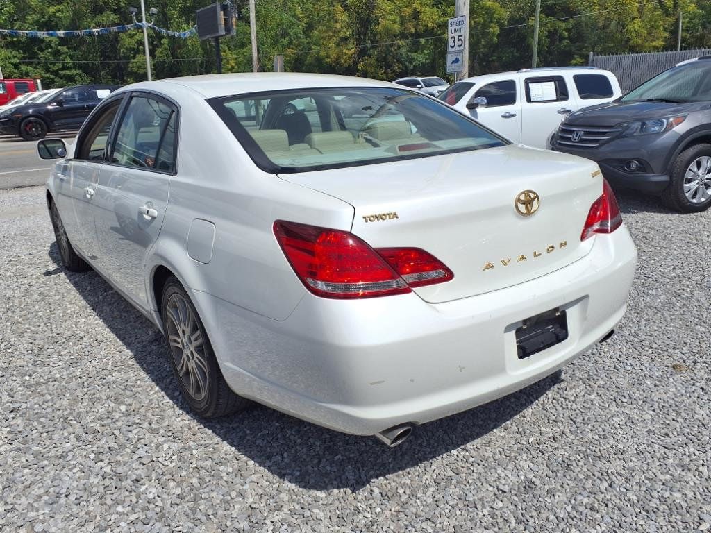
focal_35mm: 27
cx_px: 356
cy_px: 266
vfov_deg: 51.4
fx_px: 555
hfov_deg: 65.3
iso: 40
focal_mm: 3.58
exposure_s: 1/5000
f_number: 1.9
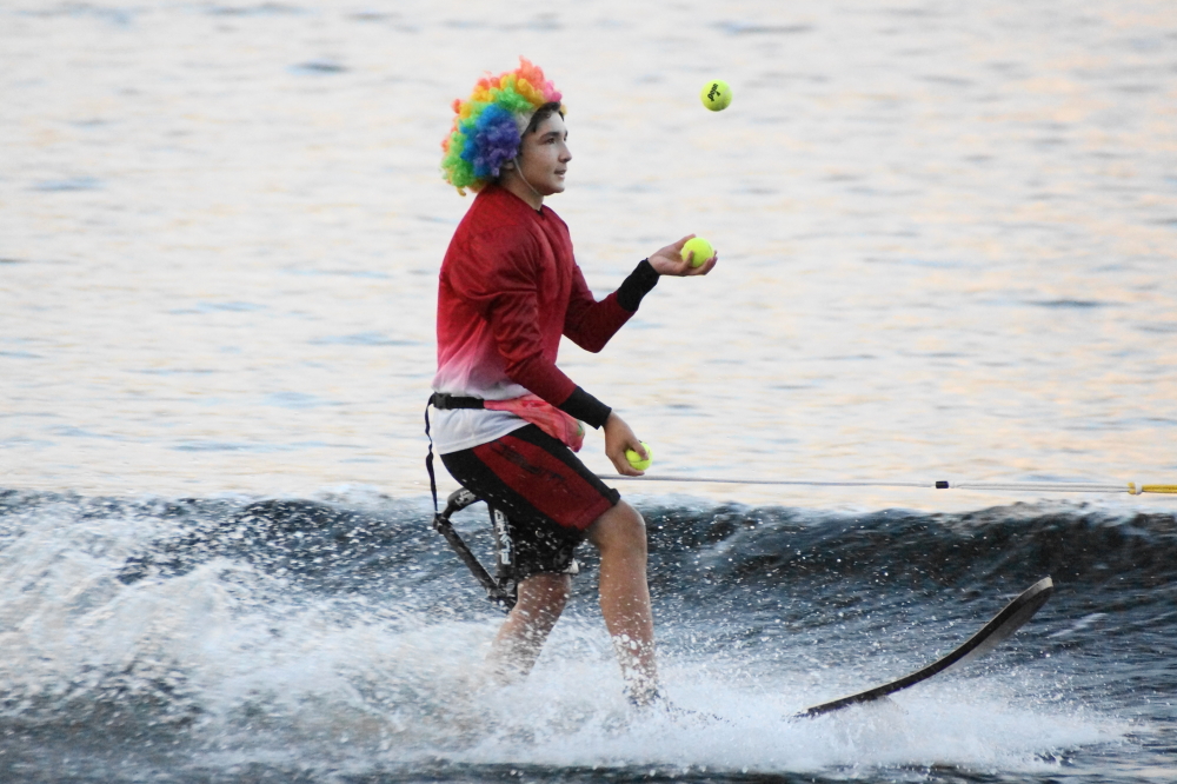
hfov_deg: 5.5
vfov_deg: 3.7
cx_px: 588
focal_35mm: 375
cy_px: 392
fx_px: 12256
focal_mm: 250
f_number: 6.3
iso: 1600
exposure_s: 1/400
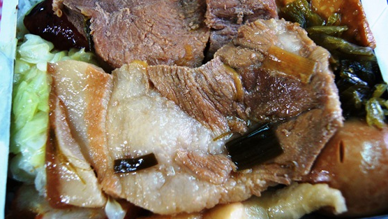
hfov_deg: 52.8
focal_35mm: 38
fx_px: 391
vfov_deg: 31.2
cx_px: 193
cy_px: 102
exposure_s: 1/40
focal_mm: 24
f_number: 4
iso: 1000
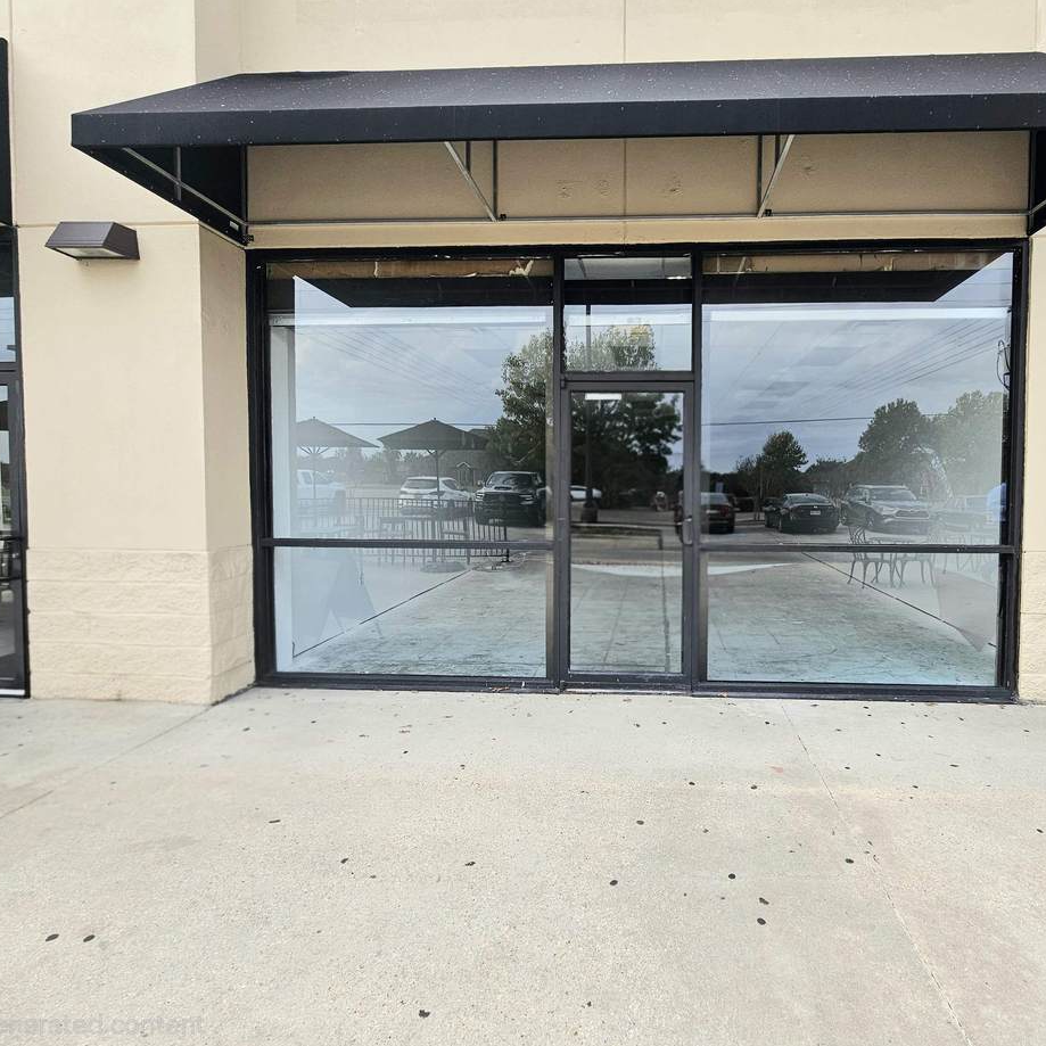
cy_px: 508
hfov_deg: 86.5
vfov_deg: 87.4
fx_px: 547
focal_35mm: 16
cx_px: 619
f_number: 2.2
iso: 50
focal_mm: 2.2
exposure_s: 1/455
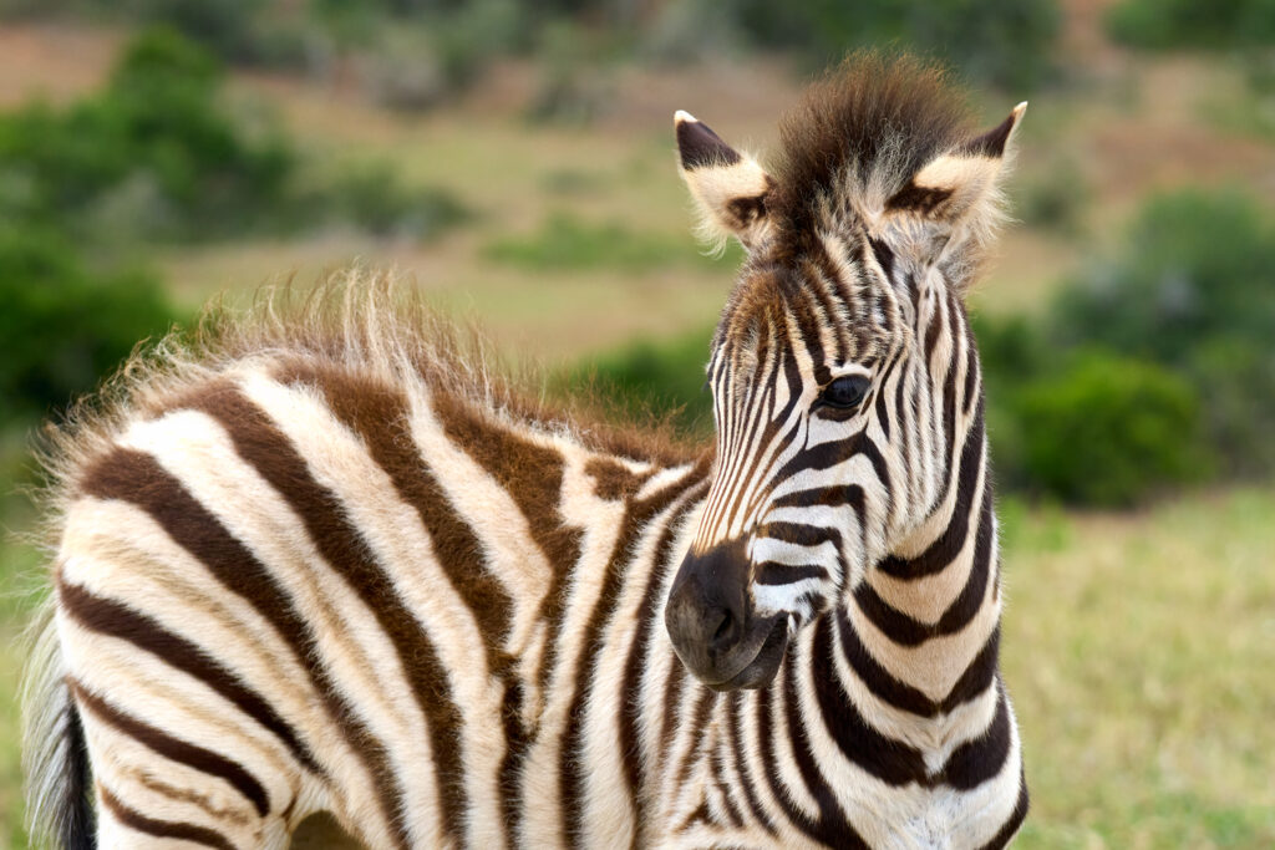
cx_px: 638
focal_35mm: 278
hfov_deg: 7.4
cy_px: 425
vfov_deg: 4.9
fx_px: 9850
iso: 800
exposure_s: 1/640
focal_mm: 185.4
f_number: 6.3
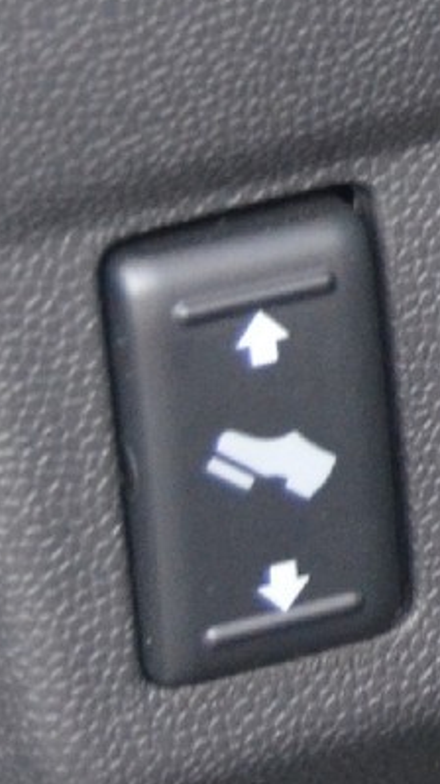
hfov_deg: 3.0
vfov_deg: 5.4
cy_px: -430
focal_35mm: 393
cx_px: 1198
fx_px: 8163
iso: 1600
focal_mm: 40
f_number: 4.5
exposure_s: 1/40
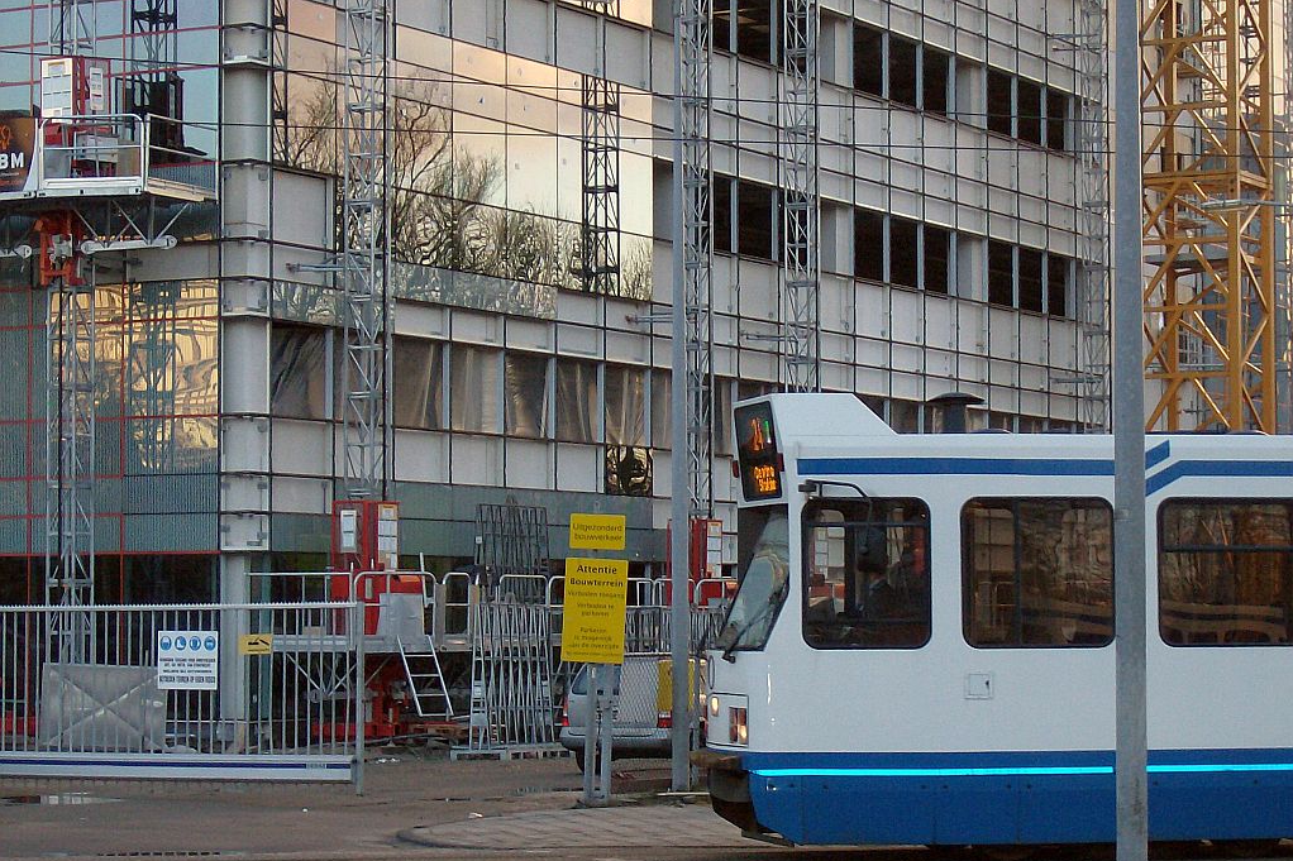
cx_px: 646
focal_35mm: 104
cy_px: 419
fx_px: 3734
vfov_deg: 13.2
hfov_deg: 19.6
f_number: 4.6
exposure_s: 1/113
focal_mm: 16.6
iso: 200
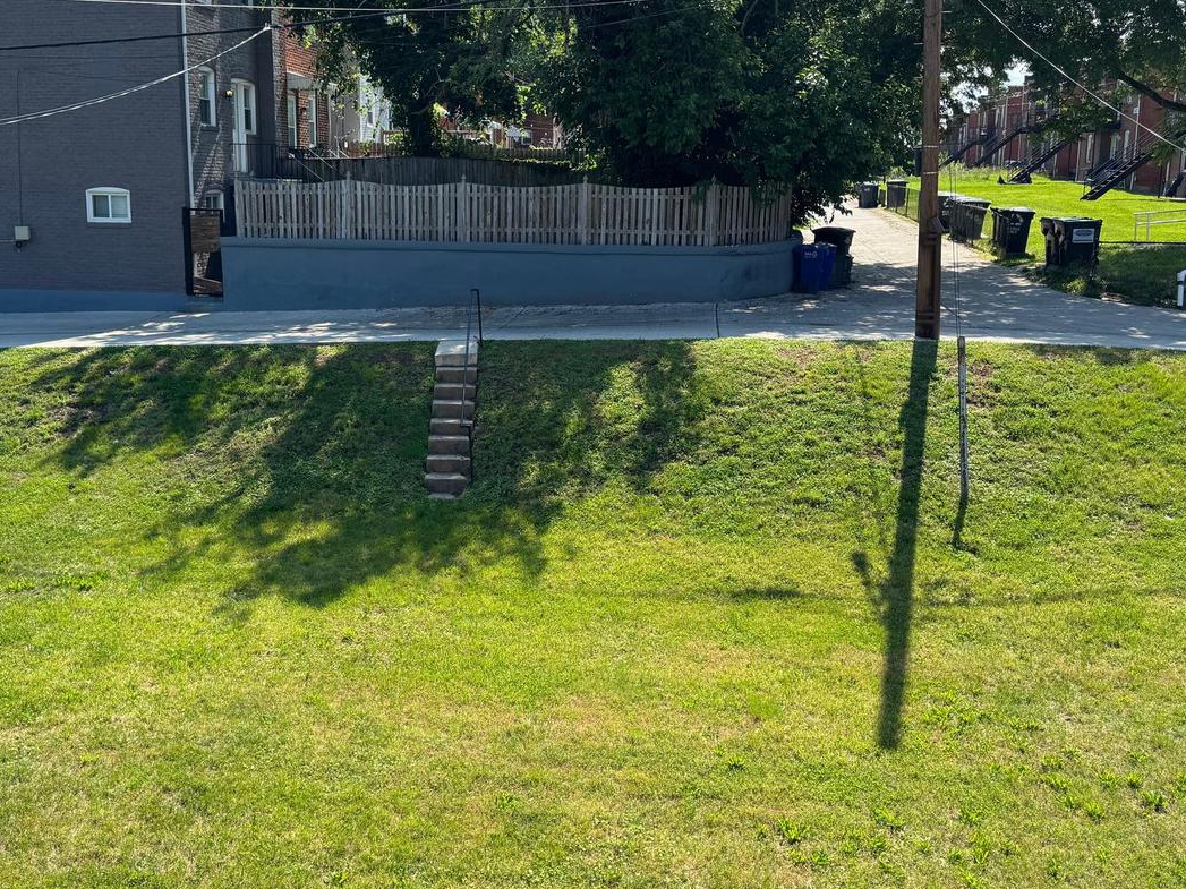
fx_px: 1131
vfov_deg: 42.7
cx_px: 511
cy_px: 358
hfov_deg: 55.2
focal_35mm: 33
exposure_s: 1/1637
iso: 80
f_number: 1.78
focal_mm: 6.76
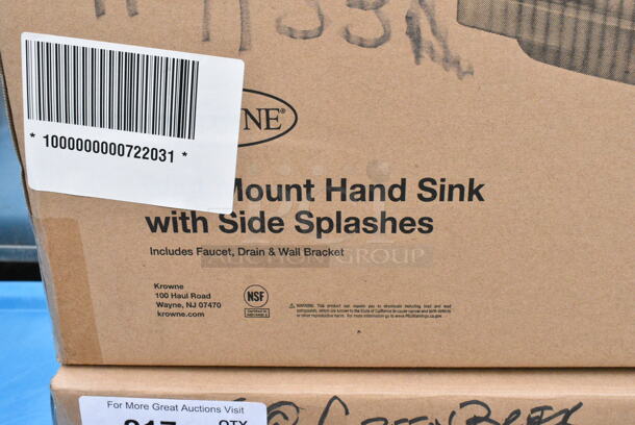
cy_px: 212
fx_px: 715
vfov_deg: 33.1
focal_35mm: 40
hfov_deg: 47.9
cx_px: 318
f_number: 13
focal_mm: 27
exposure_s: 1/640
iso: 6400
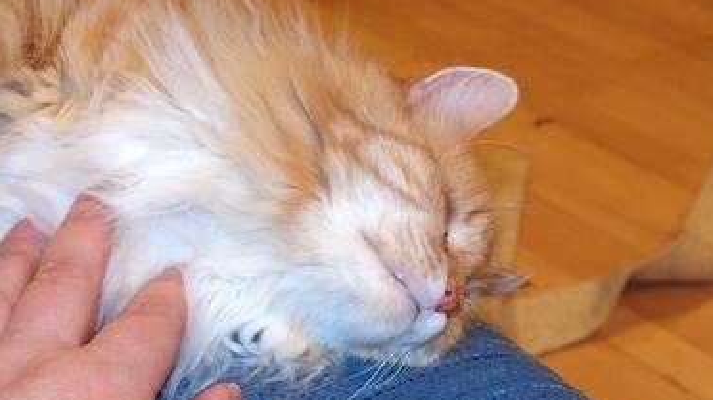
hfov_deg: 31.9
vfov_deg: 18.2
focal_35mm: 66
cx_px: 335
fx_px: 1247
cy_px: 170
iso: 400
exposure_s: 1/50
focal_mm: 10.8
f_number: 2.8
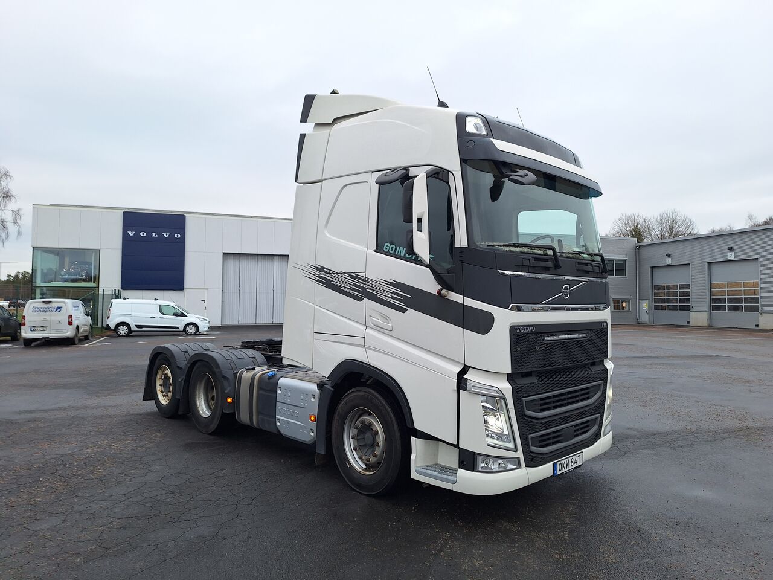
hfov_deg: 73.9
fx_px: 514
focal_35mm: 23
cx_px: 386
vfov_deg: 58.9
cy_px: 290
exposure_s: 1/181
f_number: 1.8
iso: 40
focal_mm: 5.54
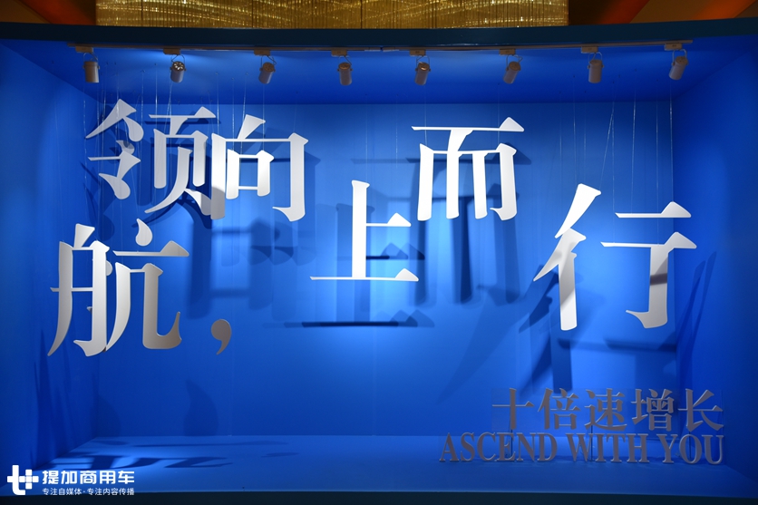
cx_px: 379
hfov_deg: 48.5
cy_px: 252
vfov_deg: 33.4
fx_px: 842
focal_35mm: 40
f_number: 4
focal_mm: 40
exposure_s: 1/60
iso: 450
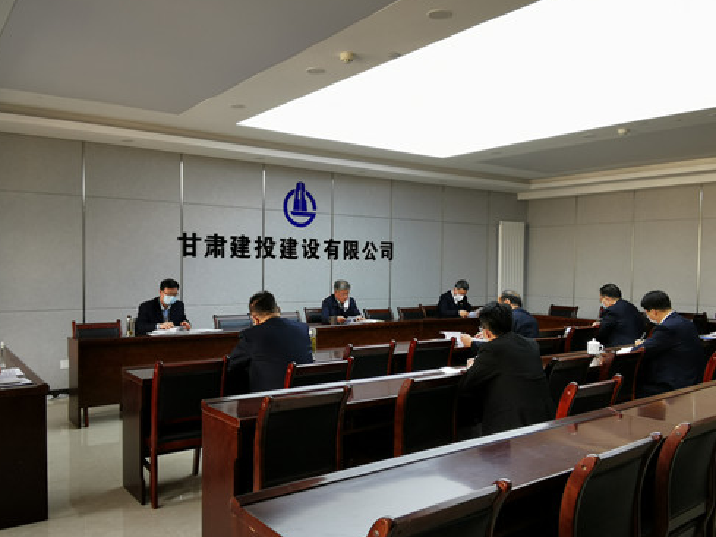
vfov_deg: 51.3
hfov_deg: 65.3
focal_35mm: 27
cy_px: 284
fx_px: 559
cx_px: 359
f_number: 2.2
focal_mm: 2.26
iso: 125
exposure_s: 1/50
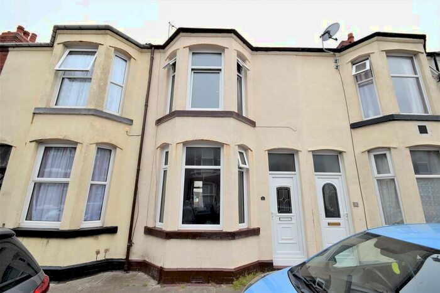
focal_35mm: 15
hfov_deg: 100.4
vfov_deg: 77.4
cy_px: 146
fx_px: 183
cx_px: 220
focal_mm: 10
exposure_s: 1/250
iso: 200
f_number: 8
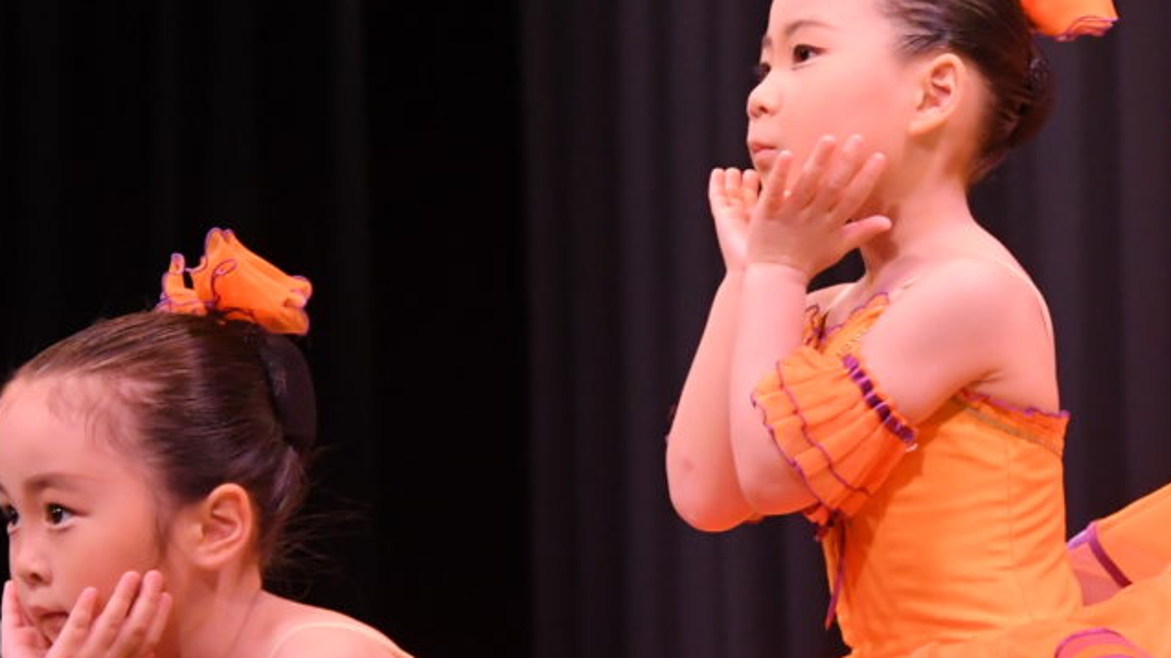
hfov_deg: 5.4
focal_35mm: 403
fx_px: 12498
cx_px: 625
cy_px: 586
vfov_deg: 3.0
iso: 1600
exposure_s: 1/200
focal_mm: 85
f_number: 5
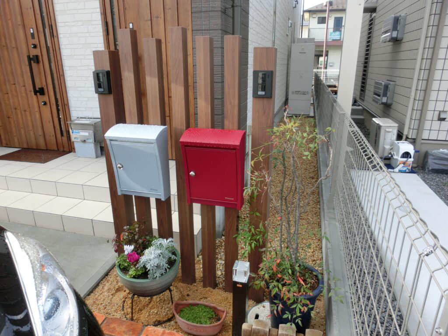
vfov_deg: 56.8
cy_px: 168
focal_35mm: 24
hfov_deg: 71.6
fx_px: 311
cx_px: 224
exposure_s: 1/200
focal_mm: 4.24
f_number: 3
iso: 80
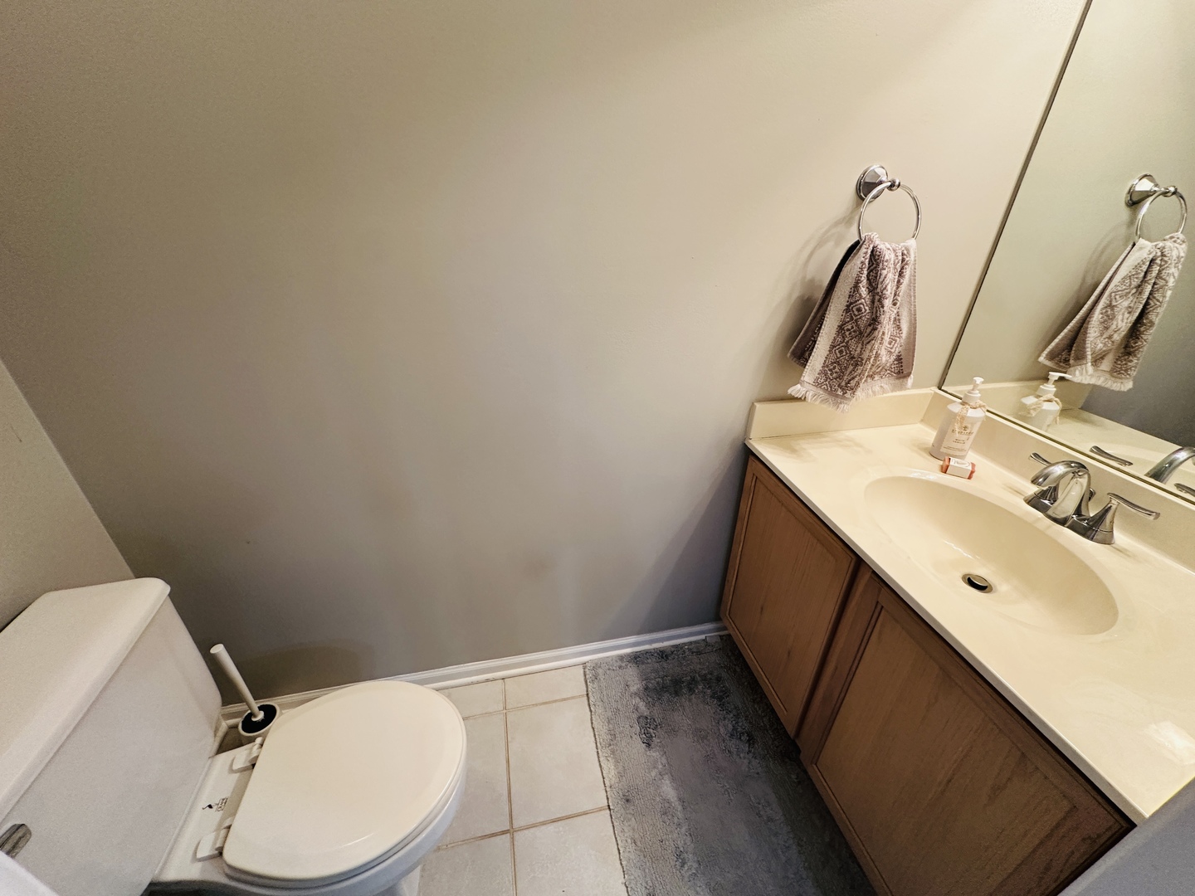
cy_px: 448
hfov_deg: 102.1
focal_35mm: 14
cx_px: 598
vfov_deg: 85.7
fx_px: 483
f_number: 2.2
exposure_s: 1/60
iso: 250
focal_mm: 2.22
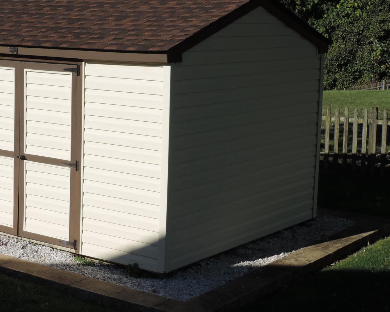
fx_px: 900
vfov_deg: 19.7
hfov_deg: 24.1
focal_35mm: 78
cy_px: 157
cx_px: 91
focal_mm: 7.6
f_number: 3.4
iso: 80
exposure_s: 1/1250
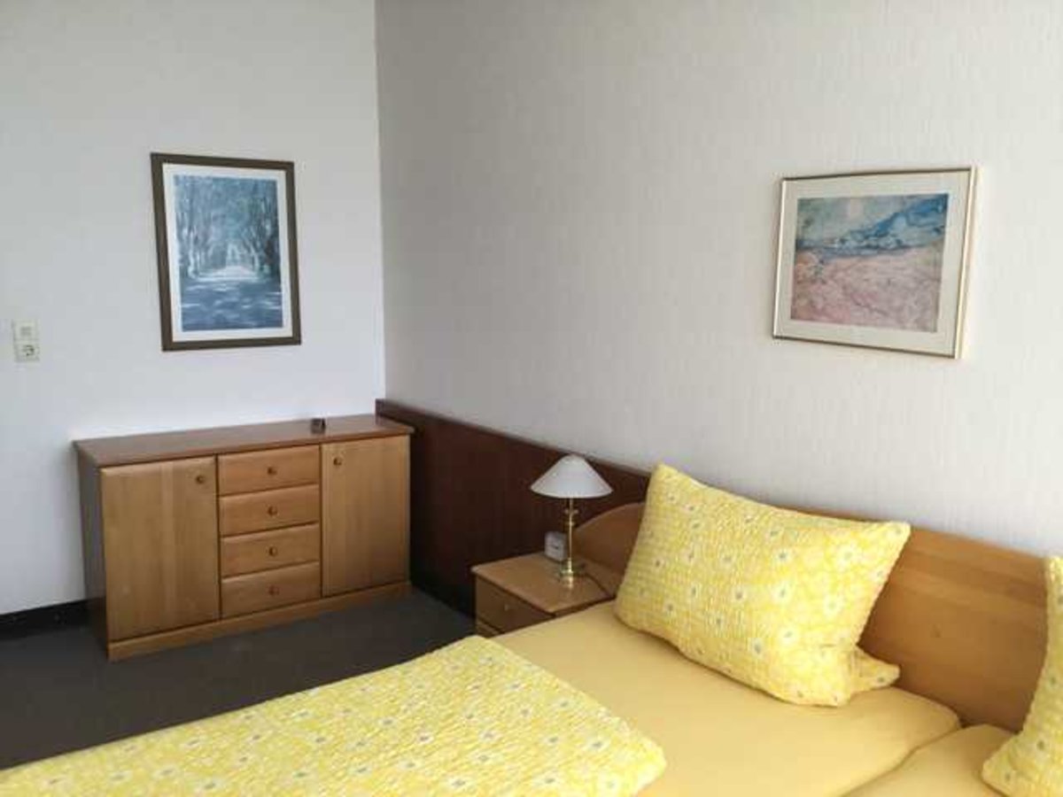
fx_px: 952
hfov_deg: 58.4
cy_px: 398
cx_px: 532
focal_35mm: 31
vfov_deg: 45.4
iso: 64
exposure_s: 1/33
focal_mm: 3.3
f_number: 2.4
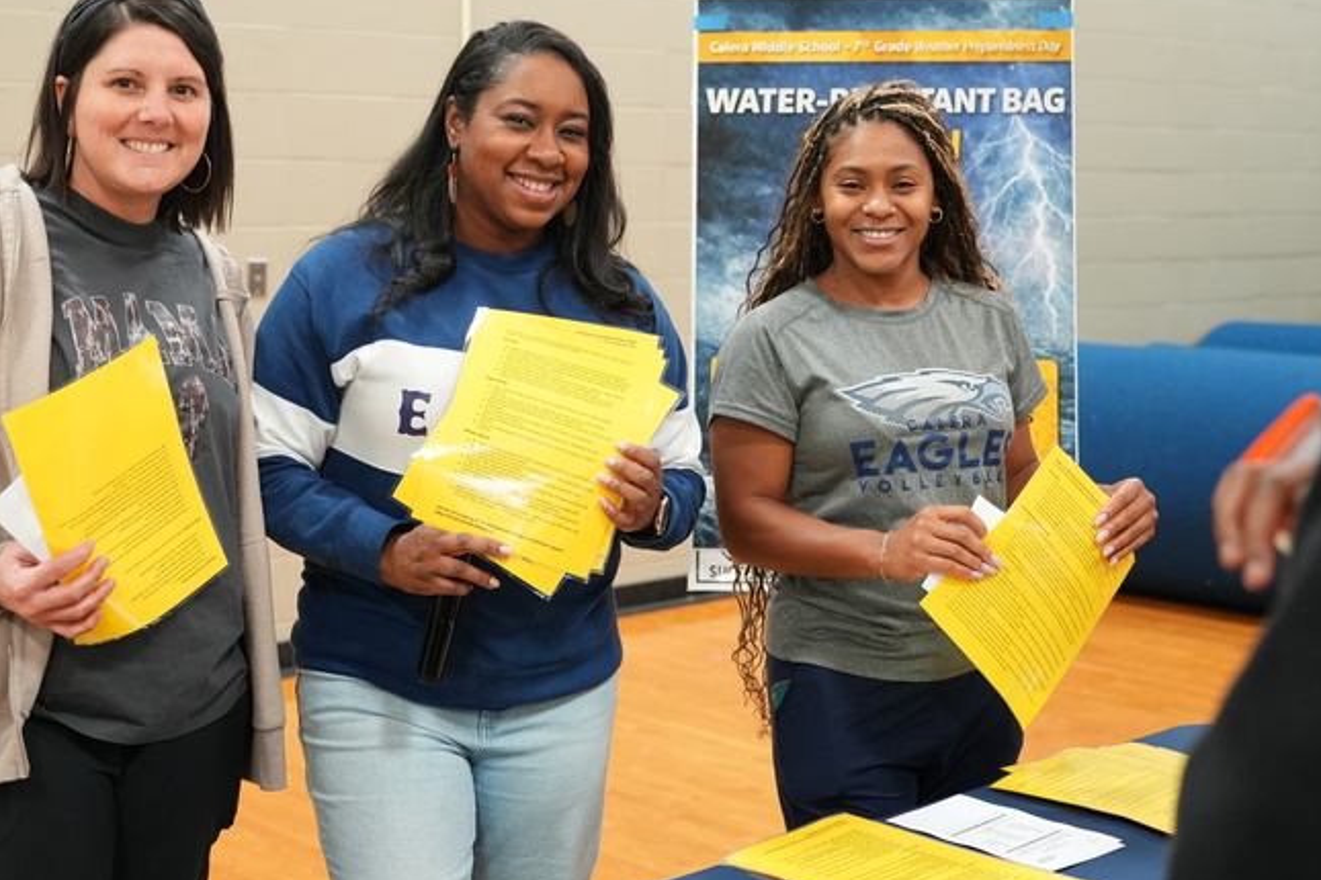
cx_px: 489
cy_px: 312
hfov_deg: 36.6
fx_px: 1981
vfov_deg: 25.0
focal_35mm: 54
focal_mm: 34
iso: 2000
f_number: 2.8
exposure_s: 1/125
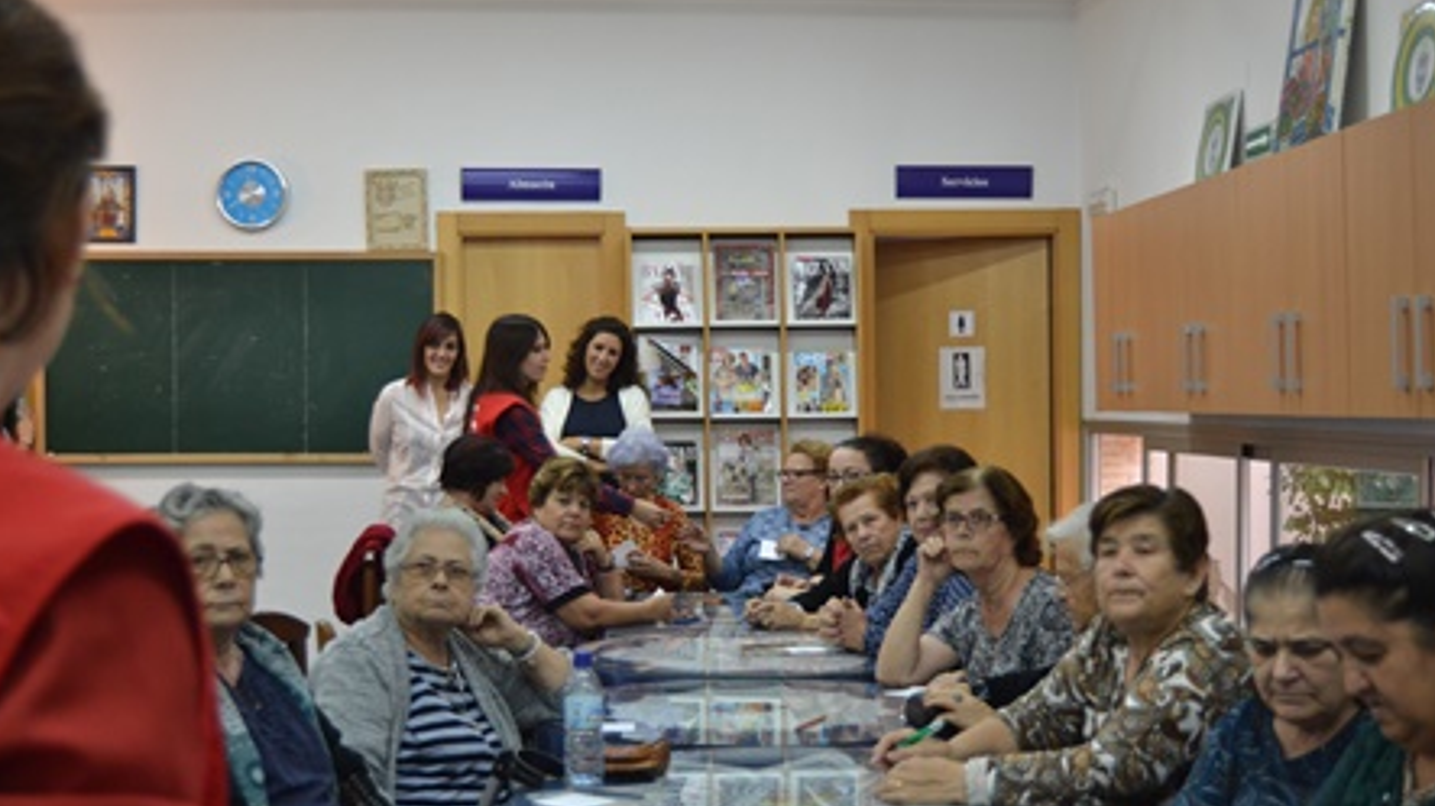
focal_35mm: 50
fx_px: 1884
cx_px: 713
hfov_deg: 41.7
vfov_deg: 24.2
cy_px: 418
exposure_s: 1/60
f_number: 4.2
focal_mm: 31
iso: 800
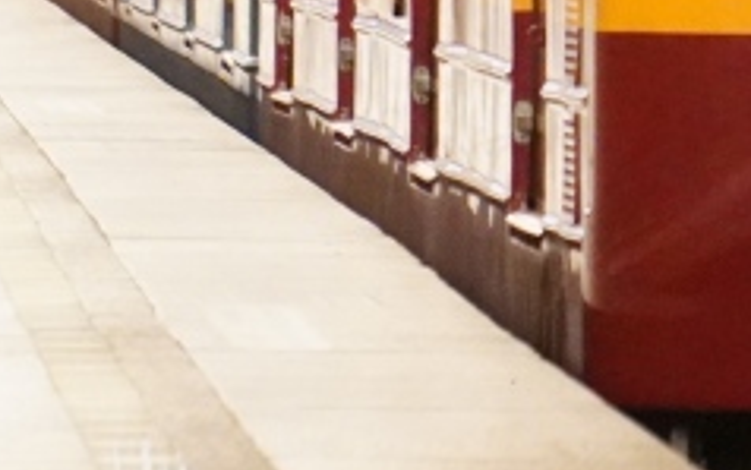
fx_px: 18441
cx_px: 1287
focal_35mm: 901
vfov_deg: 1.5
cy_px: -410
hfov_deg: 2.3
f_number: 5.6
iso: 6400
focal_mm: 117
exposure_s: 1/125
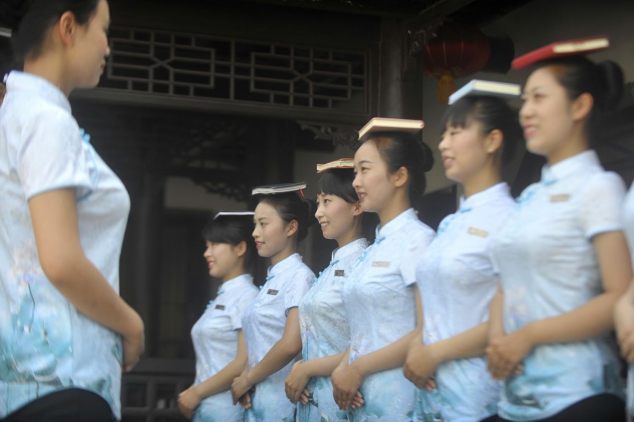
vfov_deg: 15.9
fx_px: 1514
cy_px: 211
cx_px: 317
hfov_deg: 23.7
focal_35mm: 86
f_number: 2.8
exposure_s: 1/400
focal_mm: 86
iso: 250
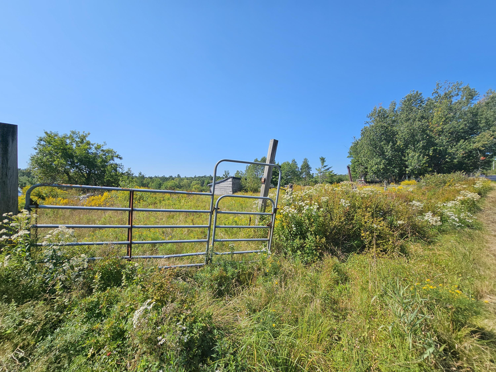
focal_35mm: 13
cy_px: 186
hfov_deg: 106.2
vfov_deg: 89.9
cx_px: 248
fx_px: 186
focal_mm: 2.2
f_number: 2.2
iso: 50
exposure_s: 1/2693
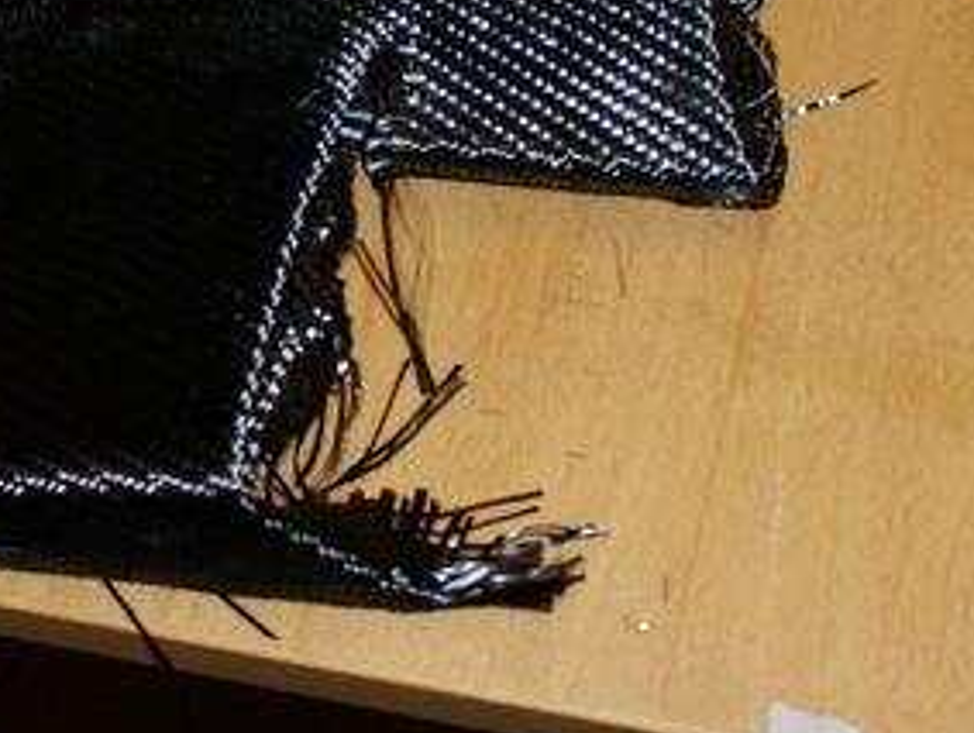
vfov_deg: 13.0
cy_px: 186
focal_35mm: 114
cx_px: 10
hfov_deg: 16.9
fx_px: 3214
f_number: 5.6
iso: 400
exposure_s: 1/60
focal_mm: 35
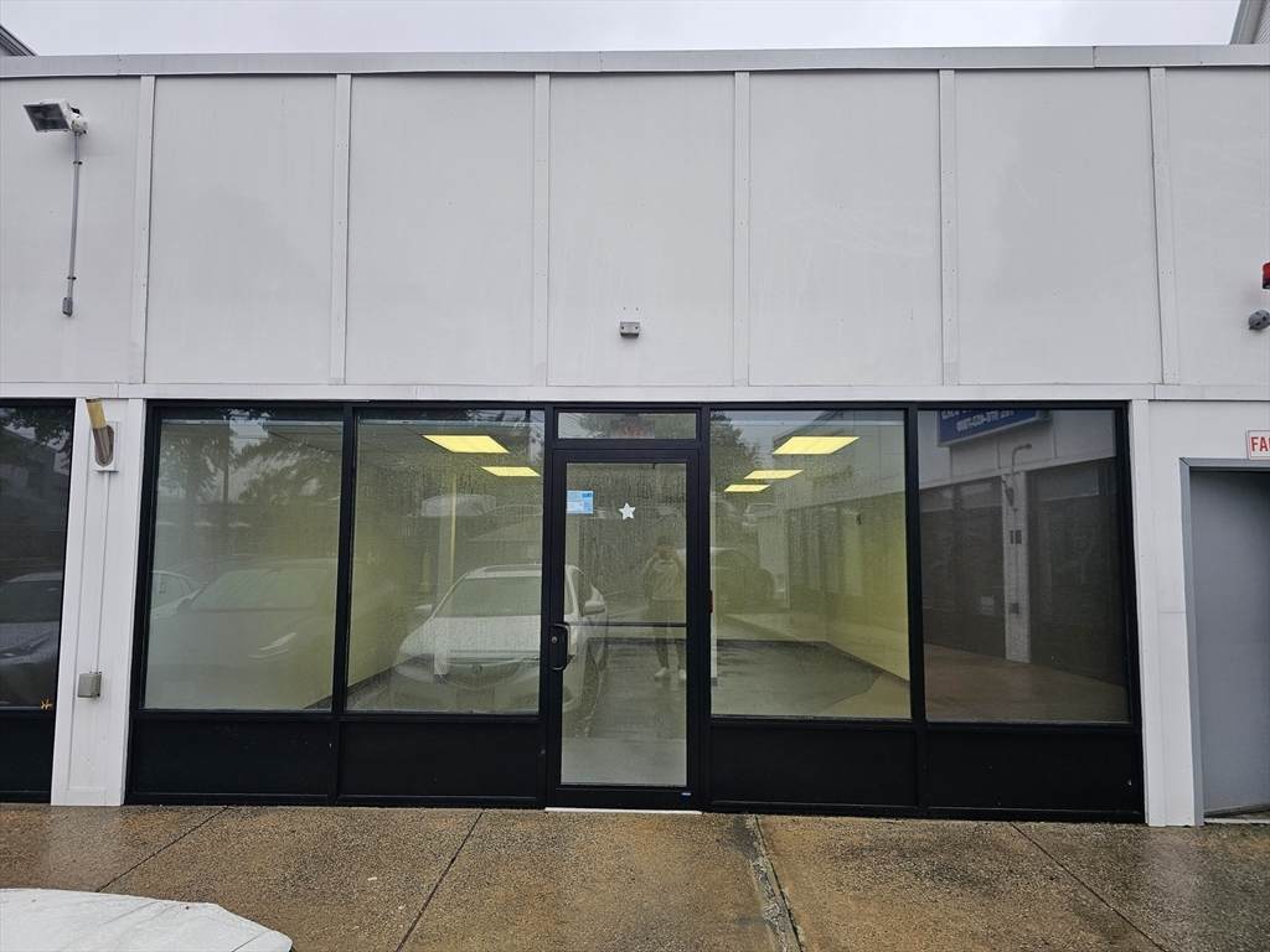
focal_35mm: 23
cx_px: 635
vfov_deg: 58.9
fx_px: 844
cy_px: 476
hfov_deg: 73.9
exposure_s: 1/120
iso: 20
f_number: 1.7
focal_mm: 6.3
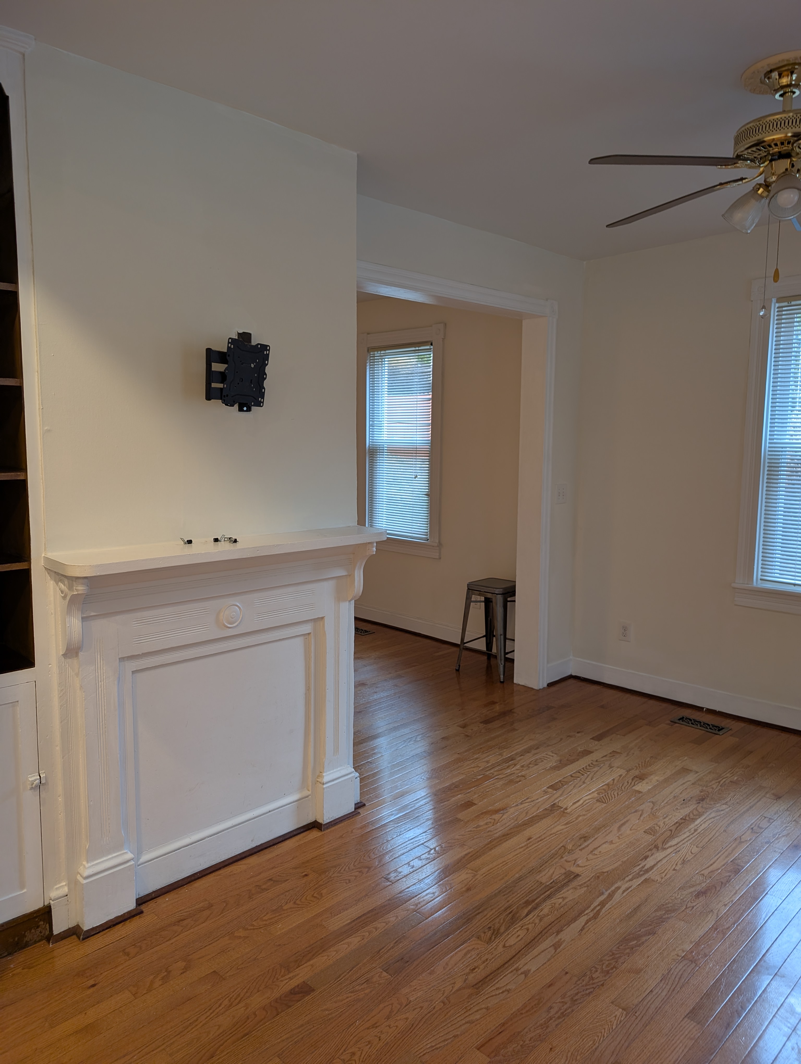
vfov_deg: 71.5
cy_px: 532
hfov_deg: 56.9
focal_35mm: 24
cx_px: 400
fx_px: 739
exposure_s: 1/30
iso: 40
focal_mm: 6.9
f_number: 1.68
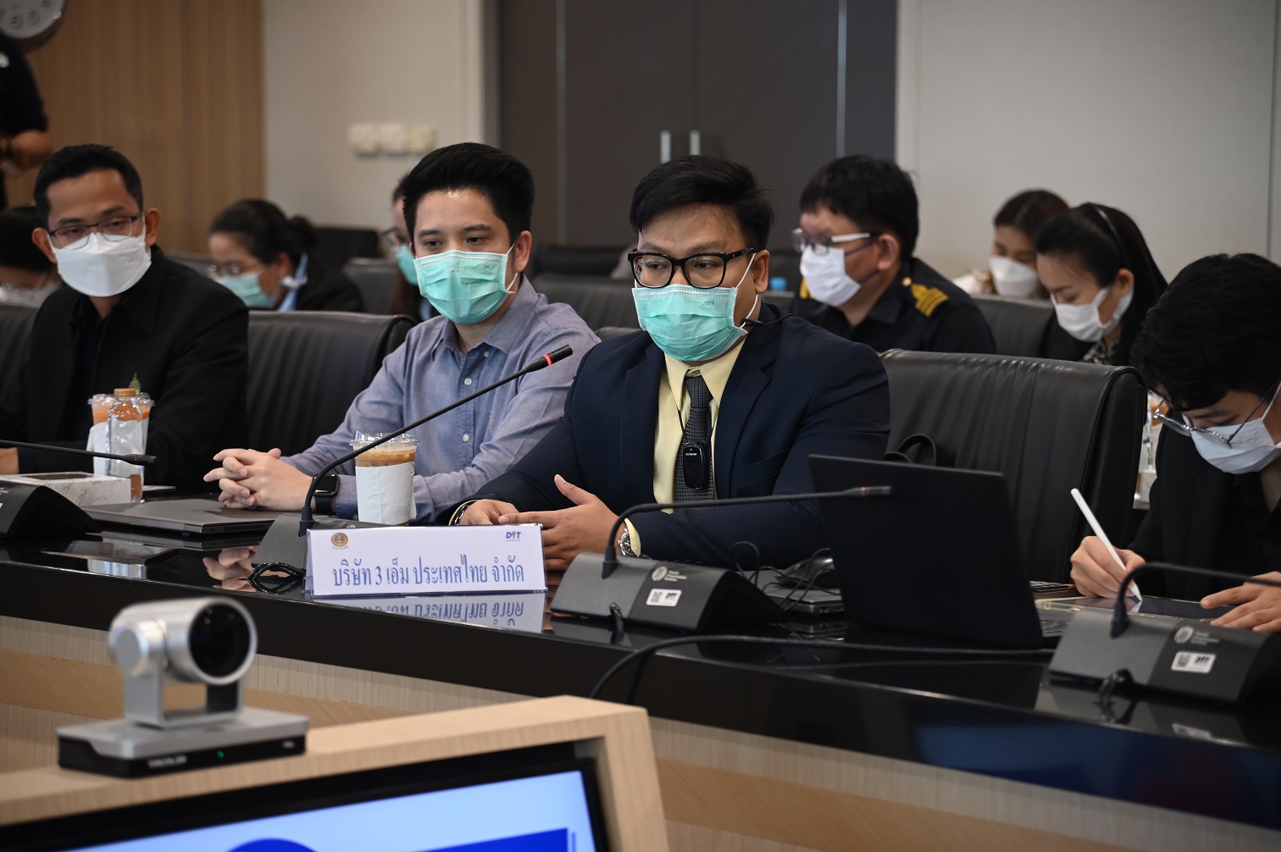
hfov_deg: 17.1
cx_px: 640
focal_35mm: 120
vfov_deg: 11.4
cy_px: 426
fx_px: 4267
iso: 1000
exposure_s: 1/100
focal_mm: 120
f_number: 4
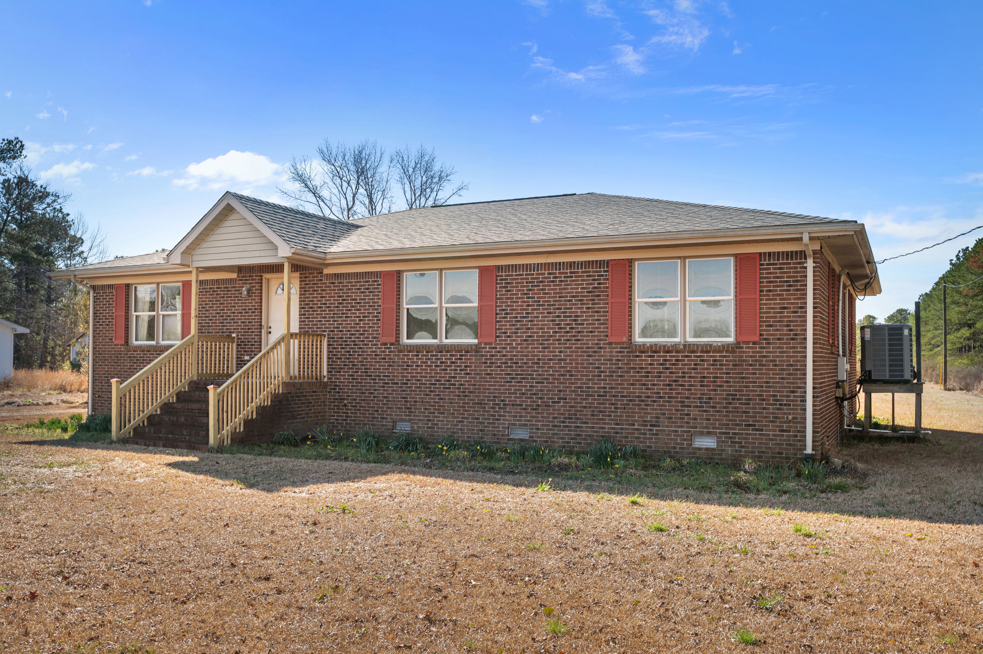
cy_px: 327
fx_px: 846
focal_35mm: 31
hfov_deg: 60.3
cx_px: 492
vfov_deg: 42.3
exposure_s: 1/500
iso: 250
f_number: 8
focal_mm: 31
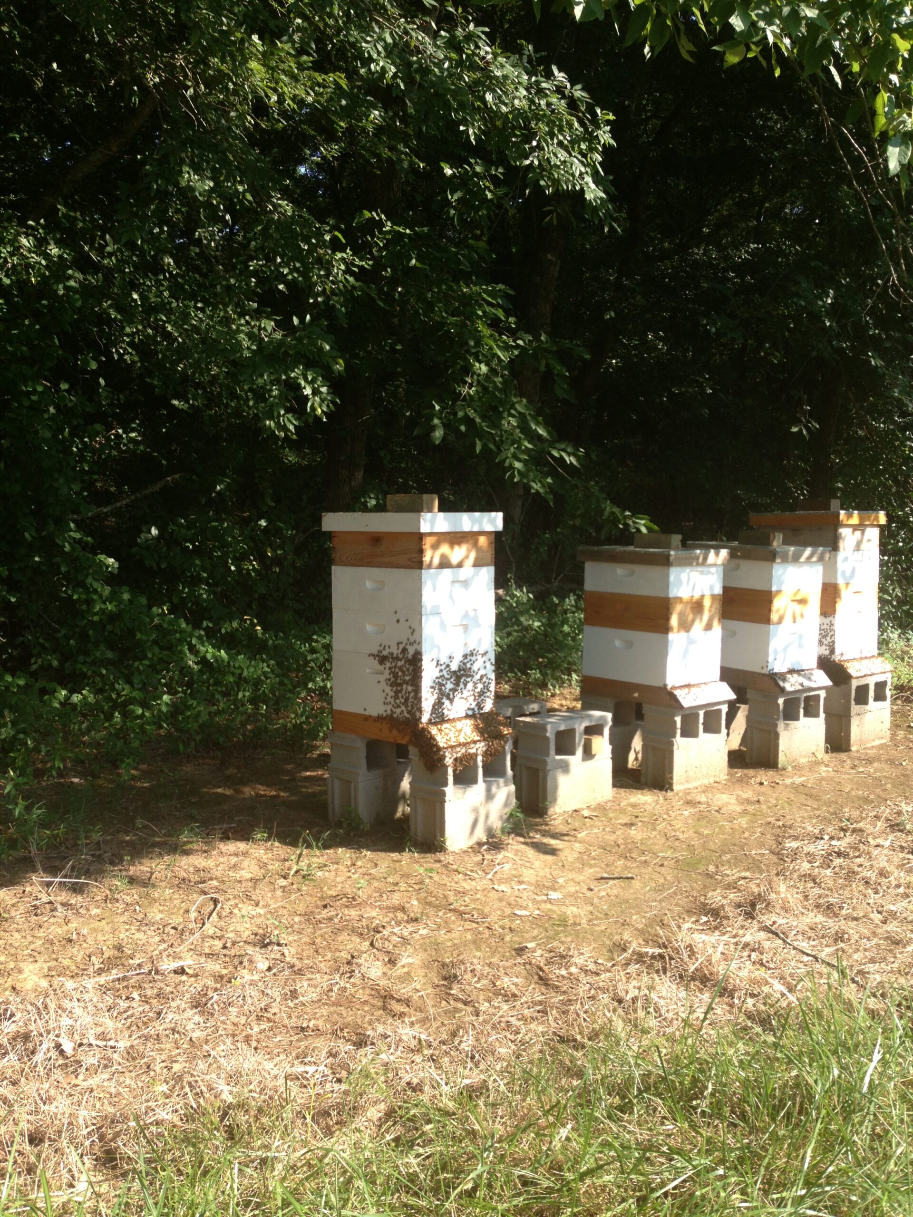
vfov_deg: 55.4
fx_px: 1161
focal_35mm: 33
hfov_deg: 42.9
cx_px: 456
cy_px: 608
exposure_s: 1/507
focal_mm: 4.13
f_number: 2.4
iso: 64
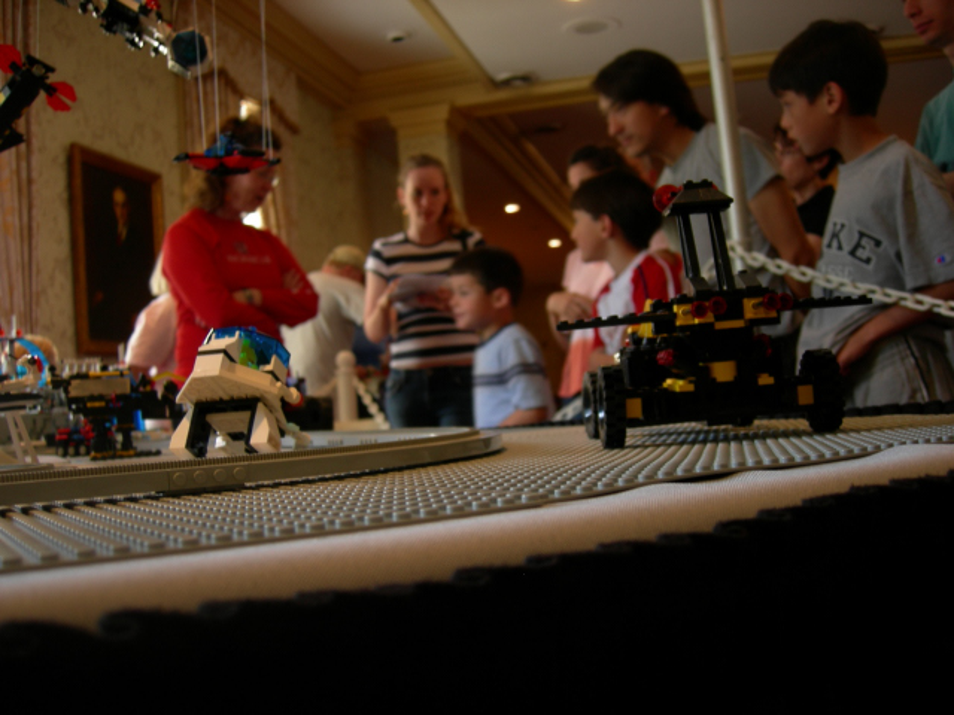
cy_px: 358
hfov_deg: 51.4
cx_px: 477
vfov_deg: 39.7
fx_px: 992
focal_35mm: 36
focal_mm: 7.5
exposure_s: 1/13.4
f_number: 2.7
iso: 64
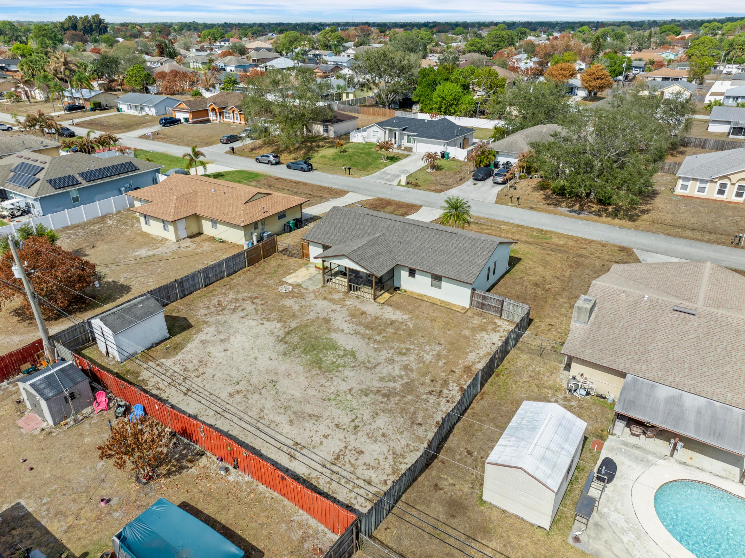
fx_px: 516
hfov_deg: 71.6
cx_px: 372
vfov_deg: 56.8
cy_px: 279
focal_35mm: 24
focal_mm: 12.29
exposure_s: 1/3200
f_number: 2.8
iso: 110
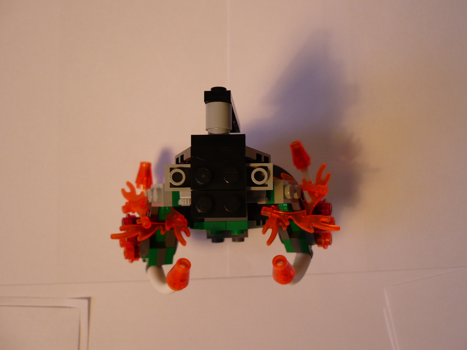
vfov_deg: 35.1
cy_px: 176
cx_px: 238
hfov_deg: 45.8
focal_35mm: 41
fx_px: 553
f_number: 2.9
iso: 100
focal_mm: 6
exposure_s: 1/50
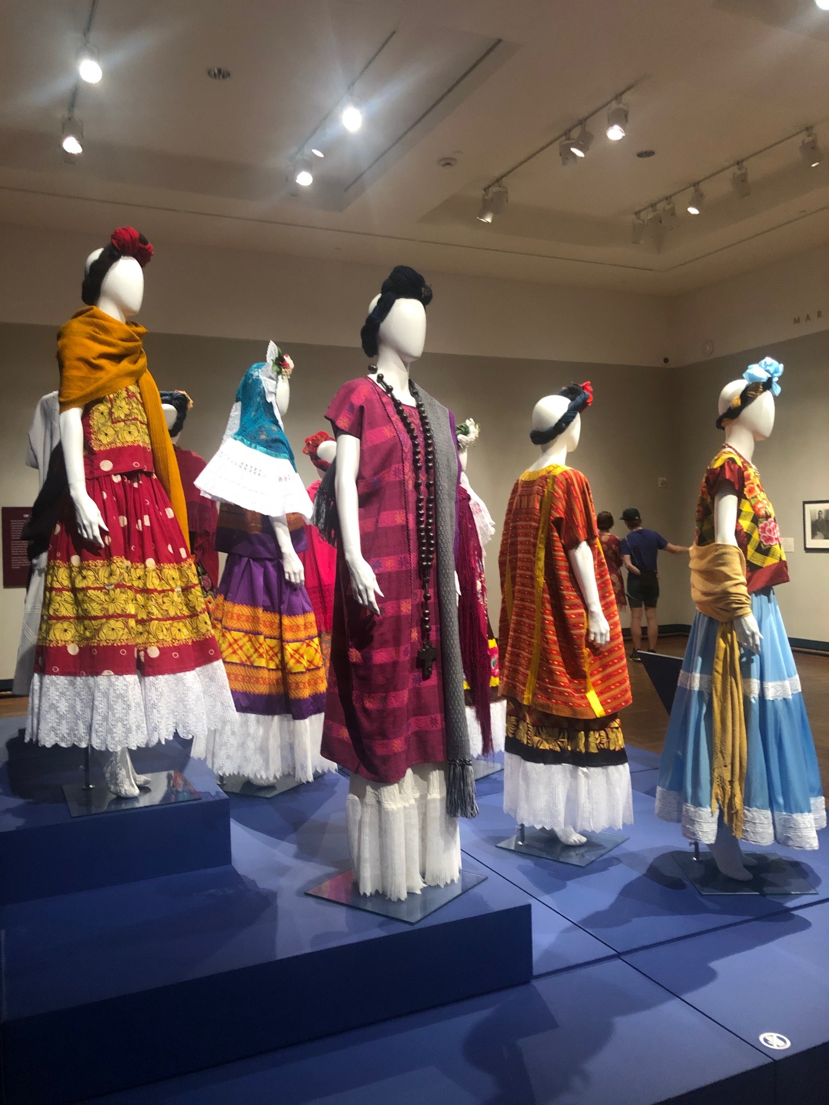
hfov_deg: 49.7
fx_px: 894
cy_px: 552
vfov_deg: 63.4
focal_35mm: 28
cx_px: 414
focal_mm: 3.99
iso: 100
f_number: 1.8
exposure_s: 1/6
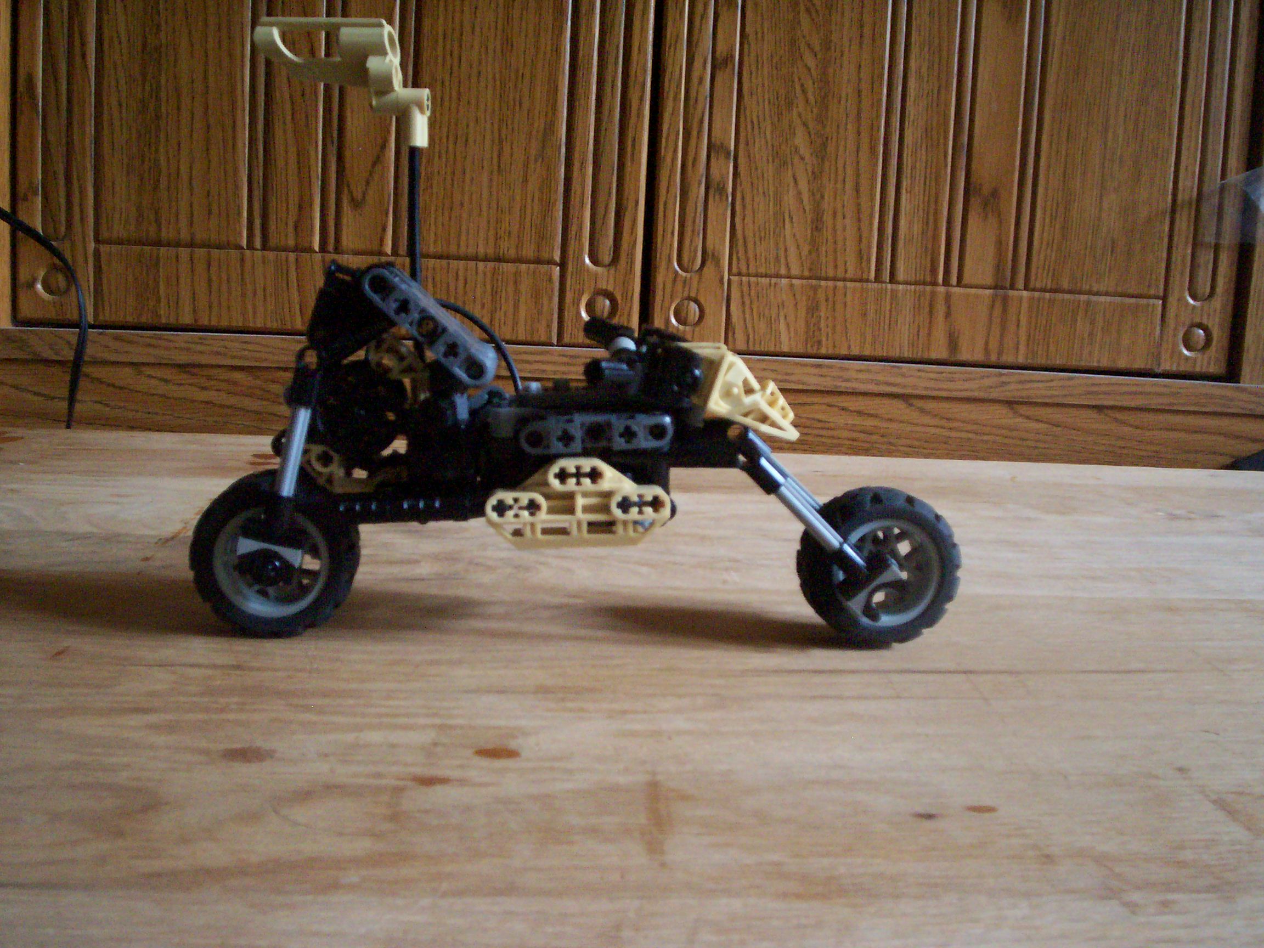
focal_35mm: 36
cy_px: 474
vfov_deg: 39.7
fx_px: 1315
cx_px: 632
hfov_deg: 51.4
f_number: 4.5
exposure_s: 1/8
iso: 335
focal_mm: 5.9
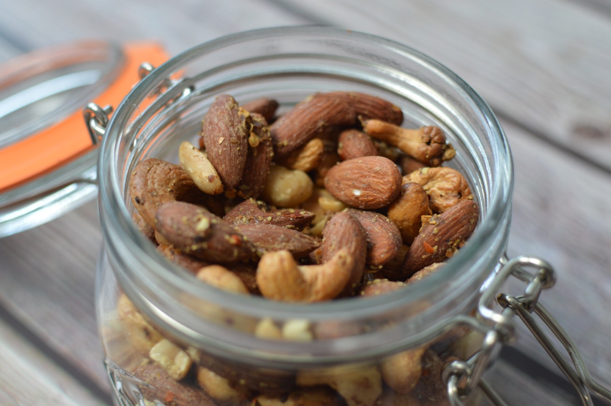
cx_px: 306
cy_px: 203
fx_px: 890
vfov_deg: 25.7
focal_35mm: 52
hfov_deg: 37.9
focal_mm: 35
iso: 400
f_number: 3.2
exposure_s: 1/125
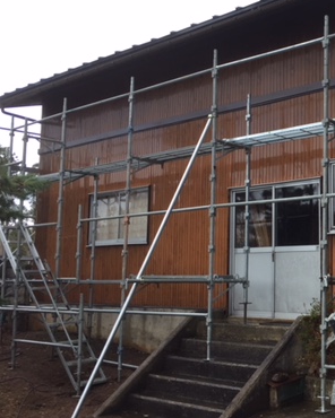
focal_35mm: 49
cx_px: 340
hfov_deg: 28.8
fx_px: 607
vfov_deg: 38.0
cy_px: 206
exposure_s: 1/338
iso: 32
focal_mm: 4.15
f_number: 2.2
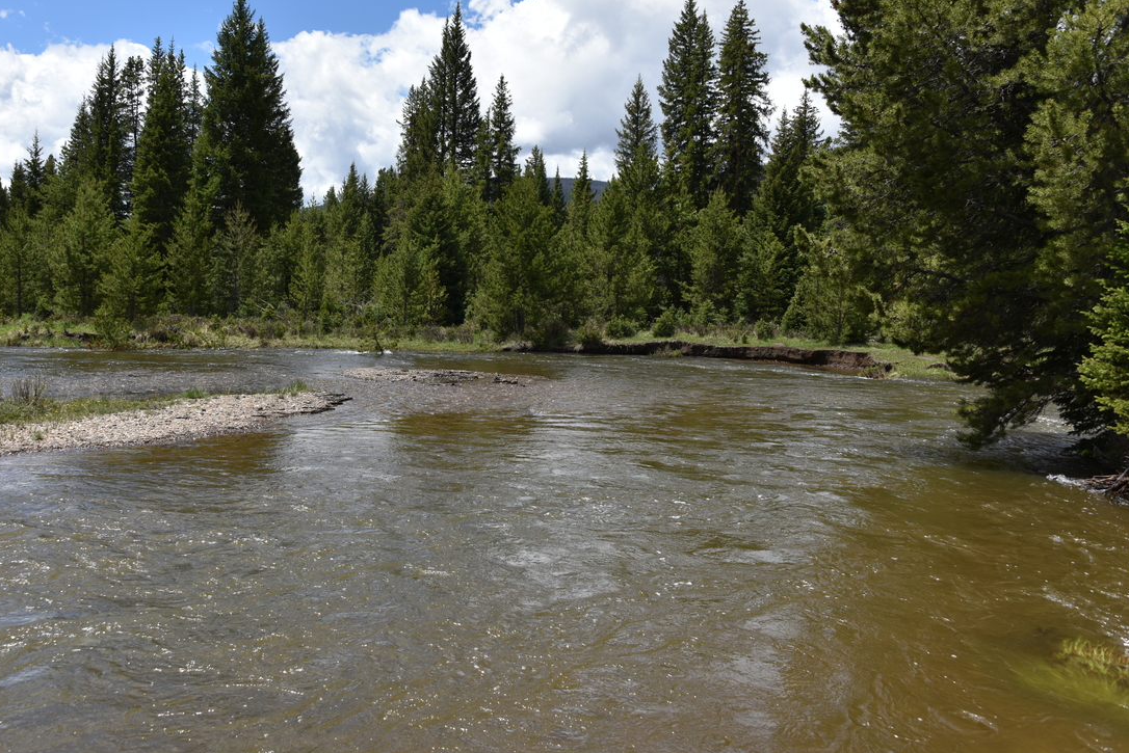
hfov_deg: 56.9
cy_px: 325
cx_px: 474
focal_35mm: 33
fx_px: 1035
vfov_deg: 39.9
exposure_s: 1/250
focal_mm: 28
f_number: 8
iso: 100
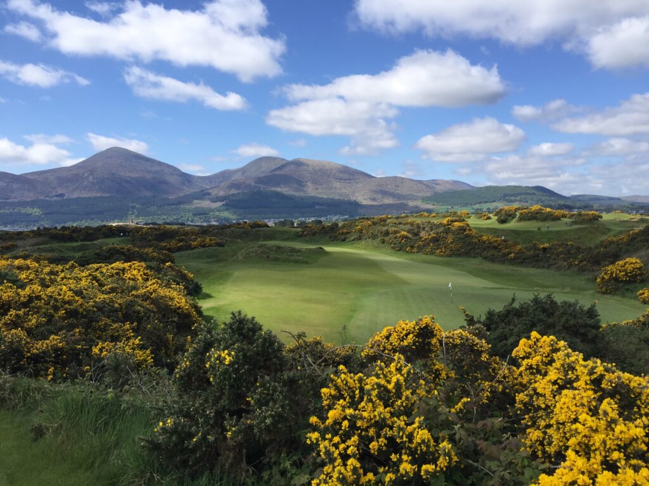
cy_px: 243
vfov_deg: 48.2
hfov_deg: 61.7
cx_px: 324
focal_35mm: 29
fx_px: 544
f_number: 2.2
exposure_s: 1/1582
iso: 32
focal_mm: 4.2
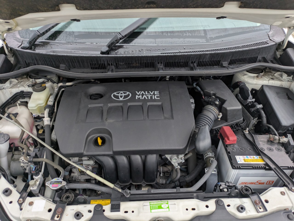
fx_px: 212
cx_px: 147
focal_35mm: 25
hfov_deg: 69.4
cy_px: 110
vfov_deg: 54.9
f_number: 1.89
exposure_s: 1/100
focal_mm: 5.43
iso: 243
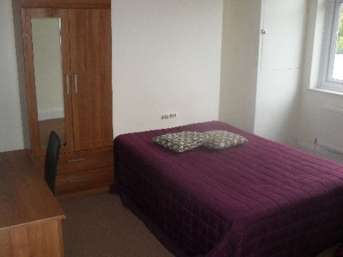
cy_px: 128
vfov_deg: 40.7
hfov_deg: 52.6
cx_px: 172
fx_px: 347
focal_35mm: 35
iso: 200
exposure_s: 1/45
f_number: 3.2
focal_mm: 6.3
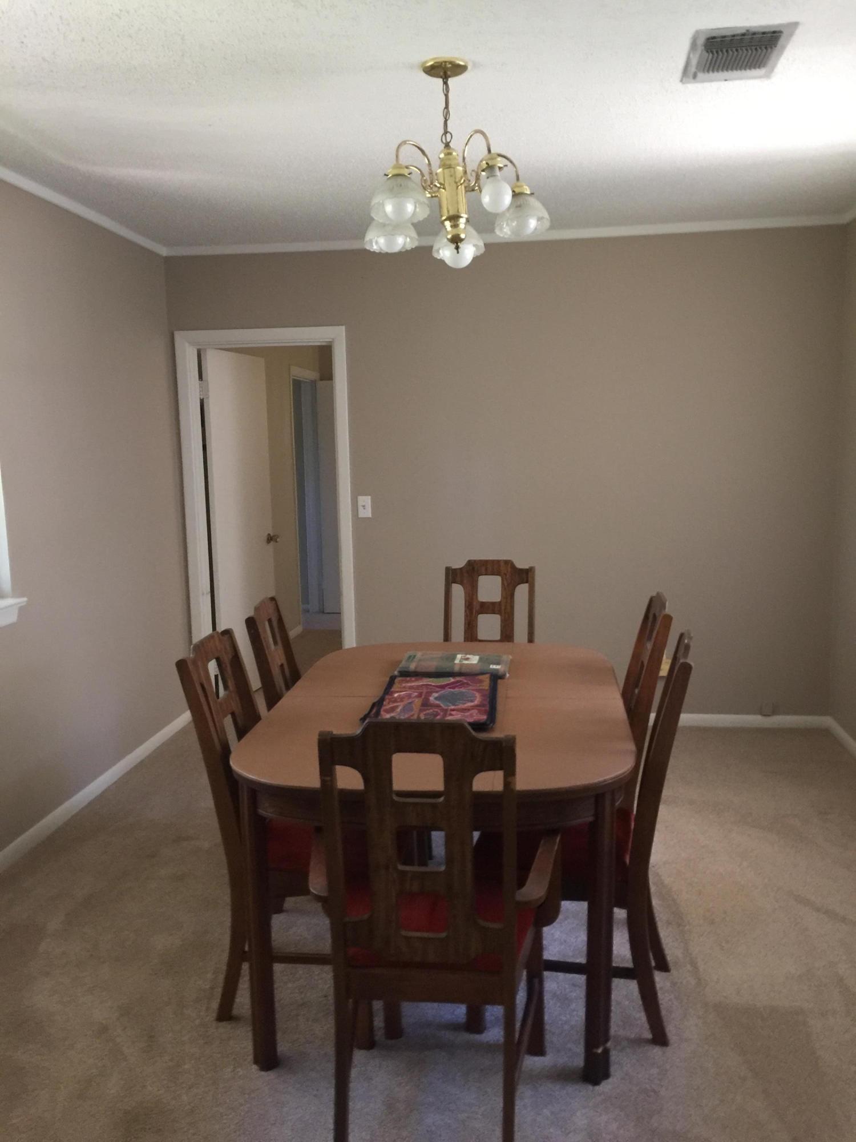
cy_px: 571
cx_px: 428
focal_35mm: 29
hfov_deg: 48.2
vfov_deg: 61.7
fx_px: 956
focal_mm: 4.15
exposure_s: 1/15
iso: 100
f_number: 2.2
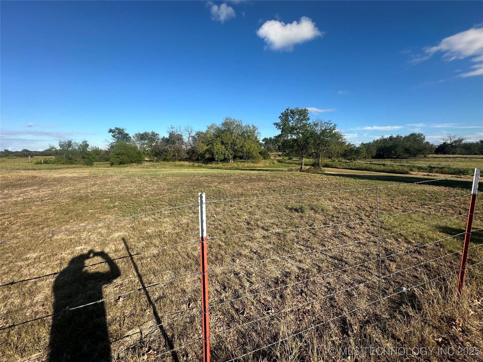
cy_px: 181
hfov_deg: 102.1
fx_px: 195
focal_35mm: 14
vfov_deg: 85.7
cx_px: 242
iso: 40
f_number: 2.2
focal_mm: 2.22
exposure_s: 1/1667
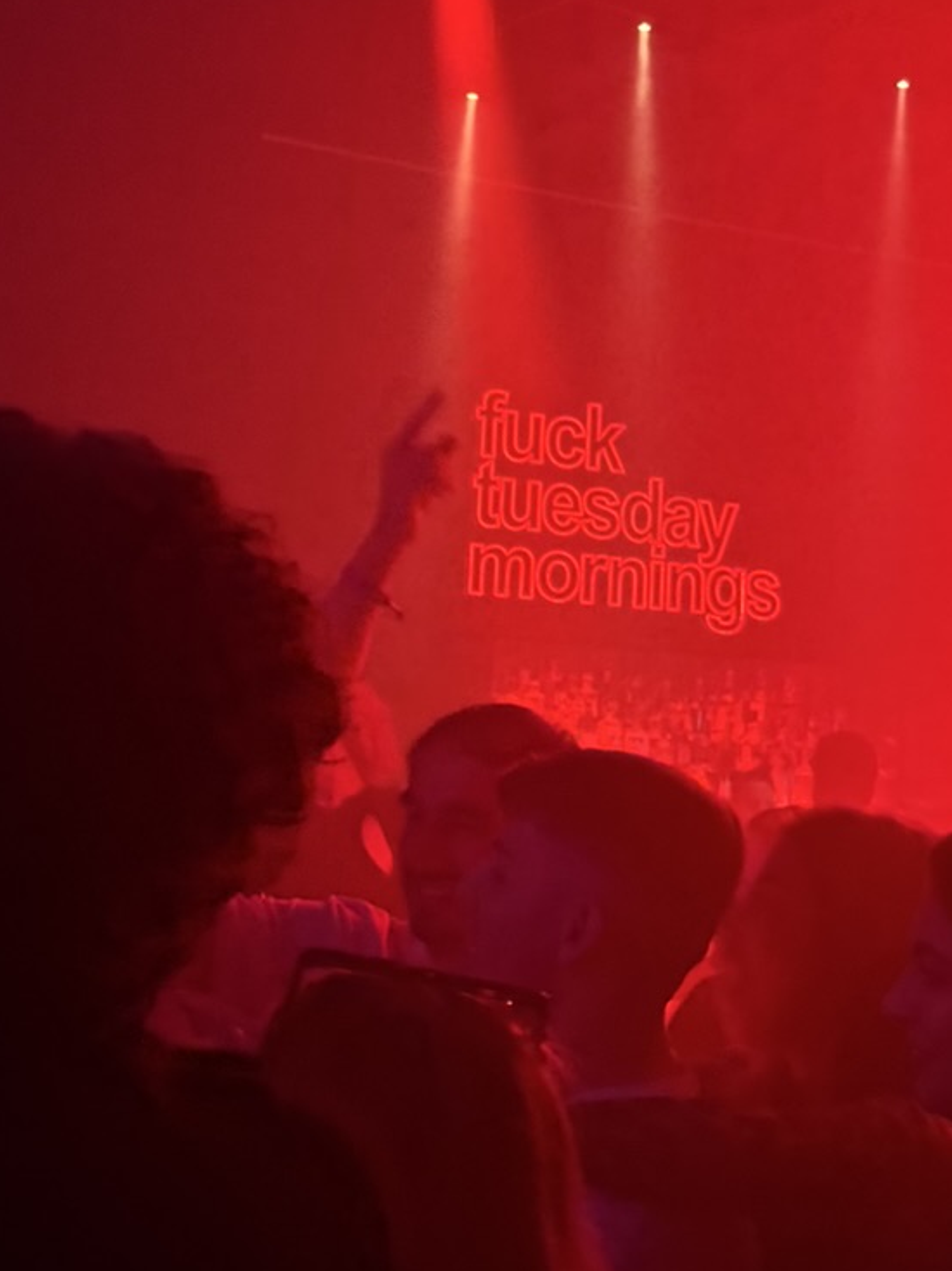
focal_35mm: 67
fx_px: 2458
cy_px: 559
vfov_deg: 29.0
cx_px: 559
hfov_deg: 21.9
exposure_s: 1/30
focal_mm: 6.76
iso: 640
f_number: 1.78
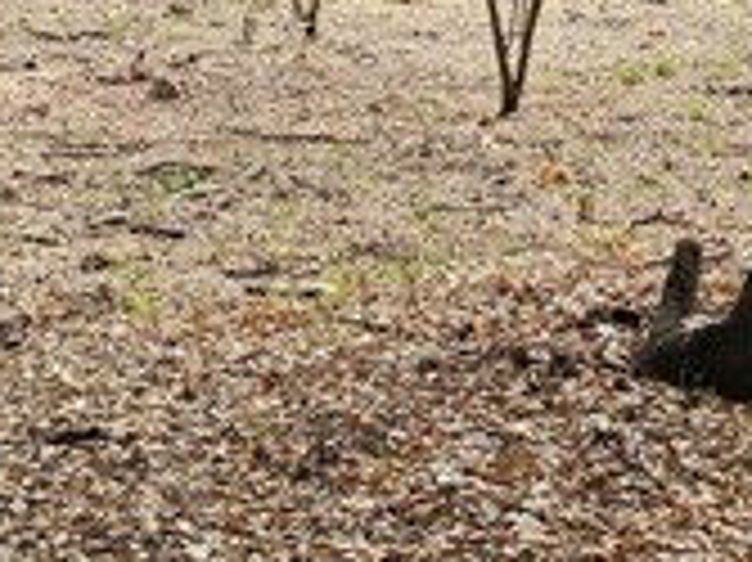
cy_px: -4
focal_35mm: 88
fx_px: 1910
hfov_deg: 21.9
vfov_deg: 16.4
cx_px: 617
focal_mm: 6.3
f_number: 1.7
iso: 32
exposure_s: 1/180
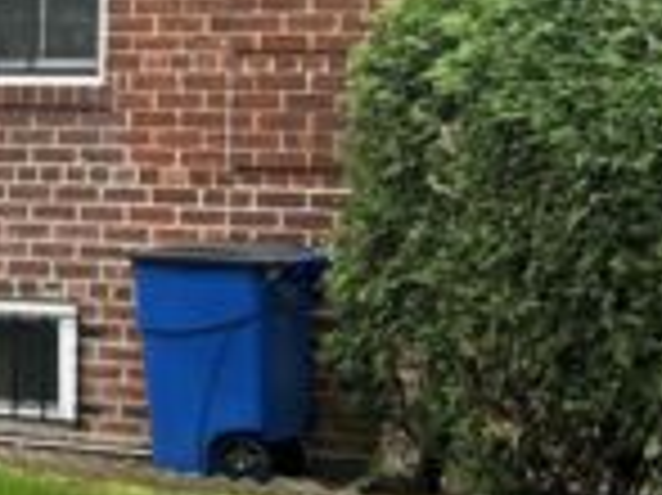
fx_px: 2159
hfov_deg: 16.4
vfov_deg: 13.0
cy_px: 45
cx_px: -207
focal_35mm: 113
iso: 50
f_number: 1.6
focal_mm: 5.1
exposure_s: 1/657
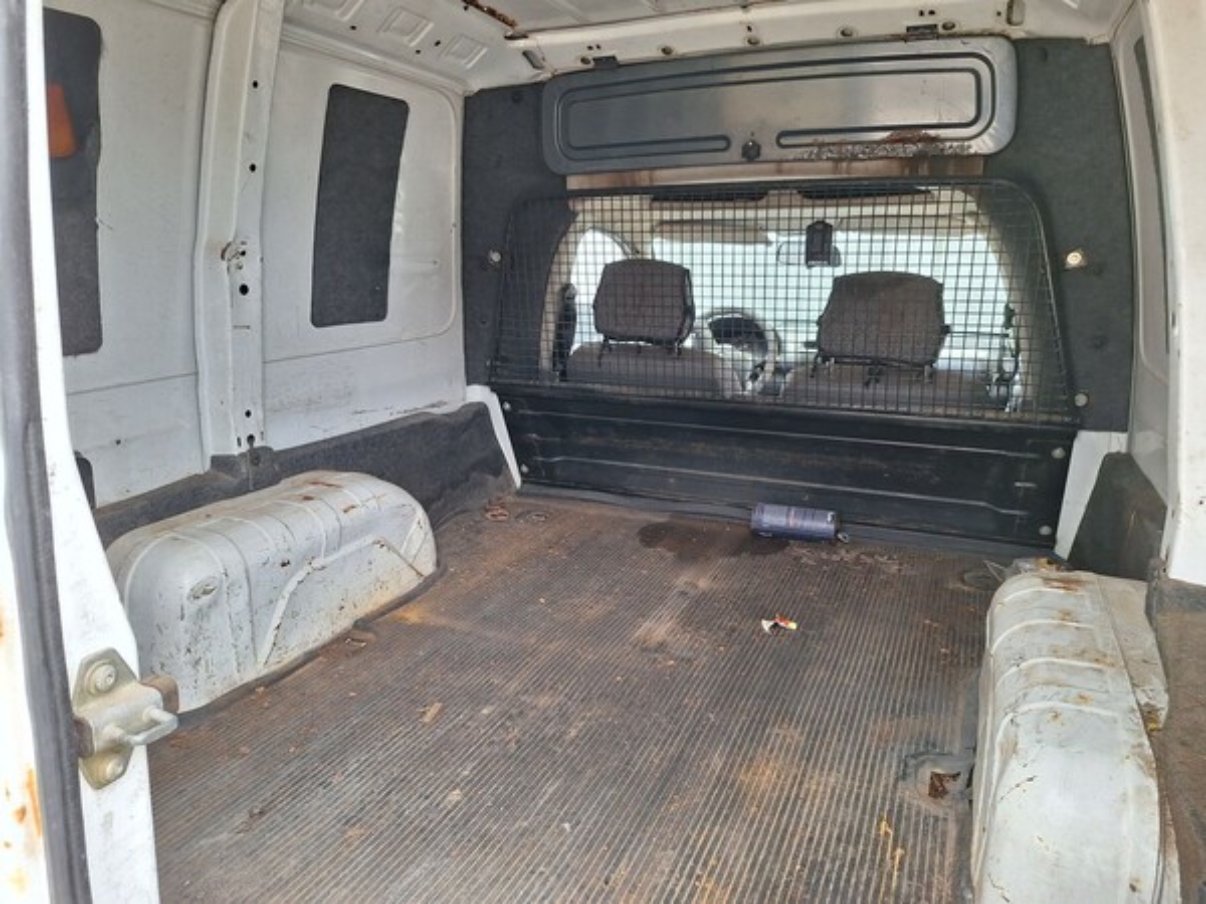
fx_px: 801
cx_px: 603
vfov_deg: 58.9
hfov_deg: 73.9
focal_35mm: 23
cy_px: 452
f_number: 1.8
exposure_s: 1/100
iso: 50
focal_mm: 5.54
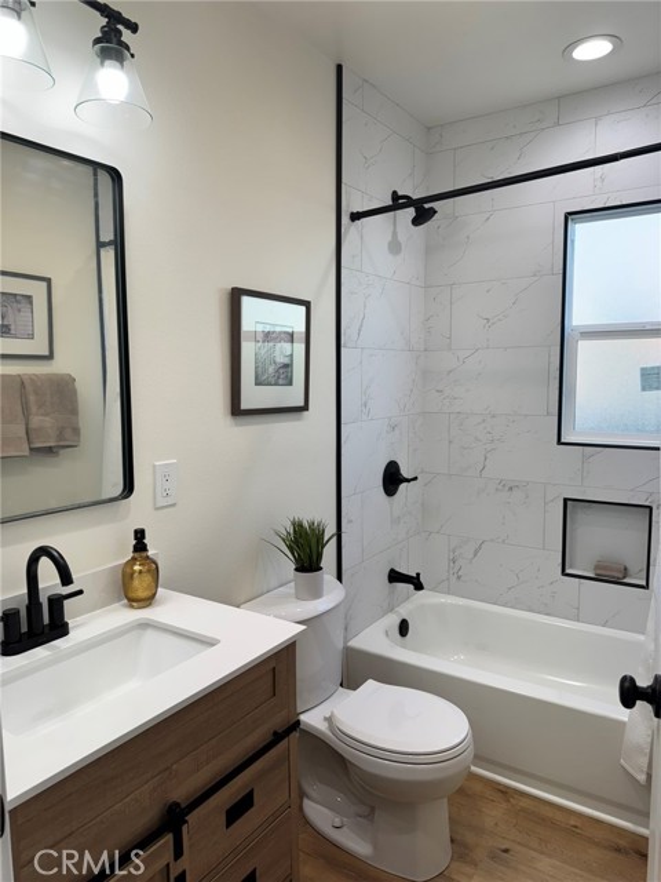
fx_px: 611
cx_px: 330
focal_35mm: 24
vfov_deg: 71.6
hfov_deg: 56.8
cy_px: 441
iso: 64
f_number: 1.78
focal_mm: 6.76
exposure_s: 1/252
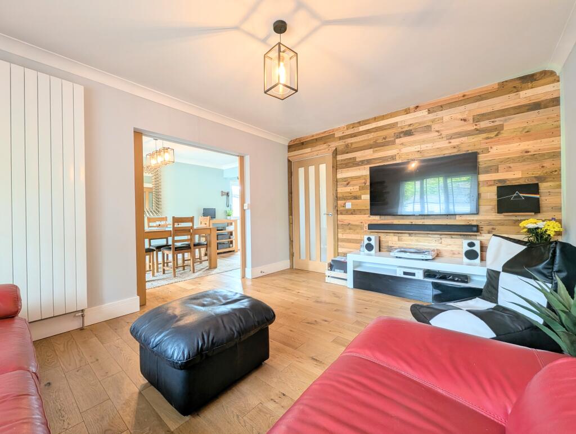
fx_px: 217
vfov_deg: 90.1
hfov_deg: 106.1
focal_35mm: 13
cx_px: 288
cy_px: 217
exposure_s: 1/25
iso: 75
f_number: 2.2
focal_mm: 1.95
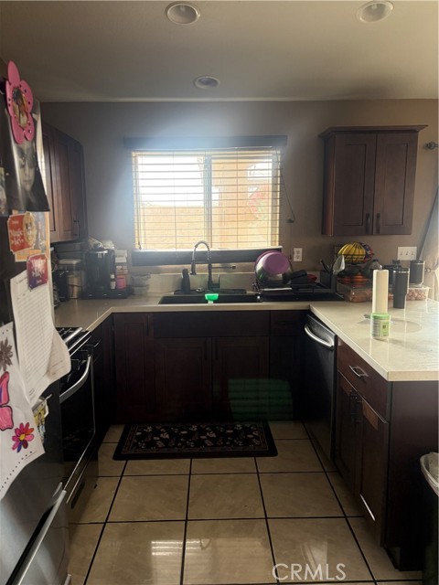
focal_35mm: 26
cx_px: 220
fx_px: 440
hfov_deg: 53.1
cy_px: 292
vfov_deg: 67.3
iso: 125
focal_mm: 5.96
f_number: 1.6
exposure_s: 1/74
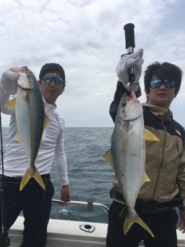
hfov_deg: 48.2
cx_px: 92
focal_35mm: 29
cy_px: 124
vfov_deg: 61.7
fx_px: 207
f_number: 2.2
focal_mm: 4.15
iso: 25
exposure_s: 1/2481
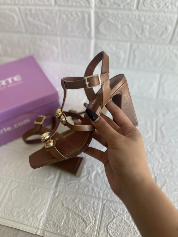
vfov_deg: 67.3
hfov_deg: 53.1
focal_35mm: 26
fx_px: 178
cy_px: 118
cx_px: 89
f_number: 1.5
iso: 40
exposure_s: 1/120
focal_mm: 5.7
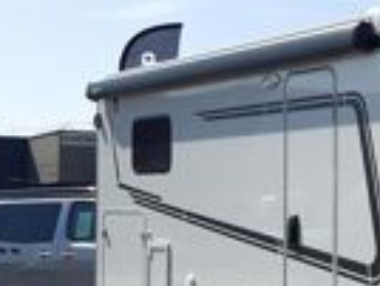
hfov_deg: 18.8
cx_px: 556
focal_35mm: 93
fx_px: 1023
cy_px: 147
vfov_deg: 15.9
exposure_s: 1/2083
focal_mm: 3.92
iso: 40
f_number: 1.7
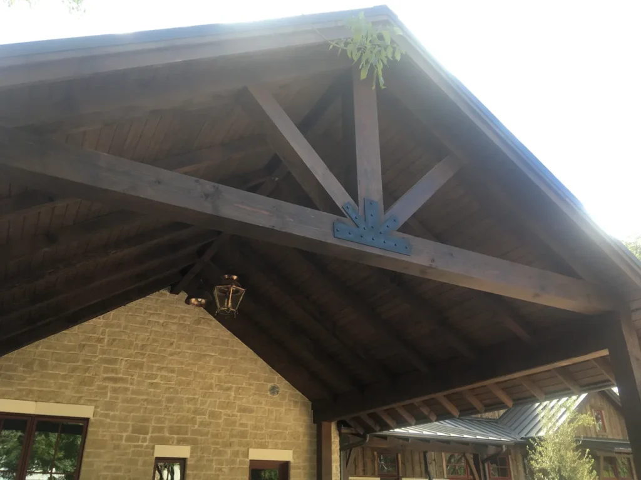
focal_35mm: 29
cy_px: 240
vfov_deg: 48.2
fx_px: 537
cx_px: 320
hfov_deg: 61.7
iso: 25
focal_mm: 4.15
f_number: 2.2
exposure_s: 1/176
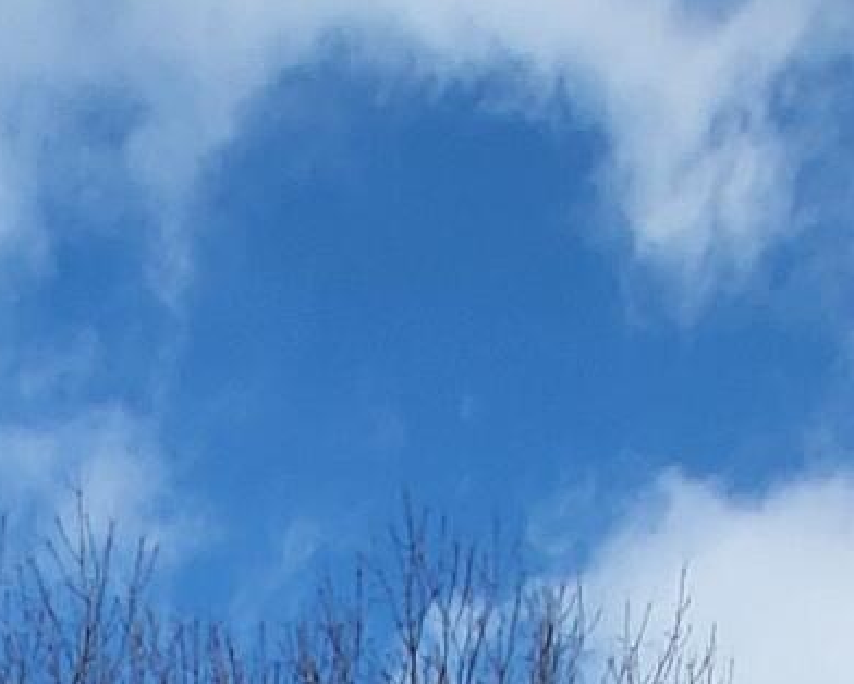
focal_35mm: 97
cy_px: 2374
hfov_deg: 18.9
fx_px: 2453
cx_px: -94
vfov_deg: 9.5
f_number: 2.2
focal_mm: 1.74
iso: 32
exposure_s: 1/1354
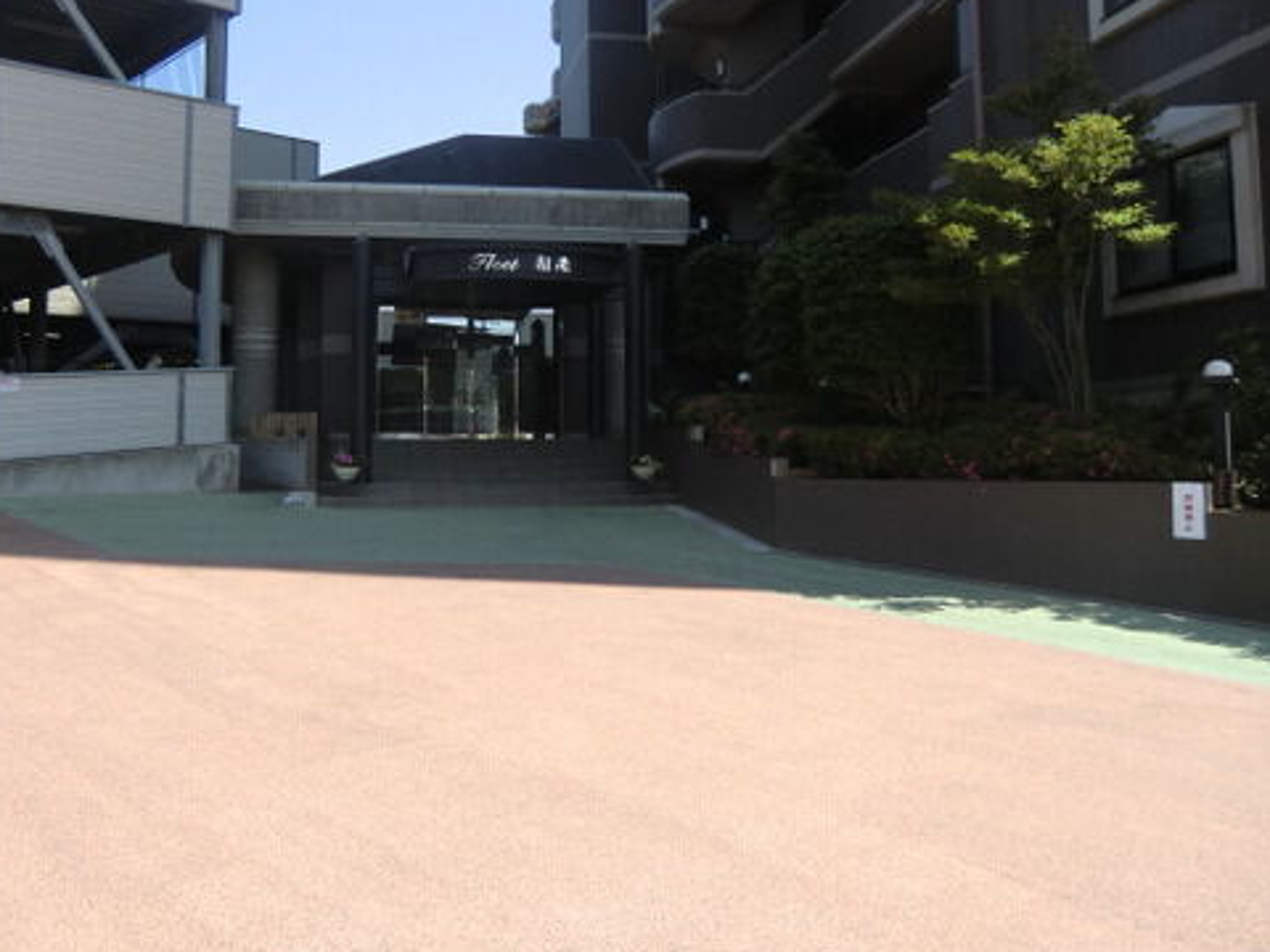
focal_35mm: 30
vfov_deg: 46.5
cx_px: 511
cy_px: 373
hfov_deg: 59.5
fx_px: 1101
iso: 64
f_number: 3.2
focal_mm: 4.3
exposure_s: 1/400
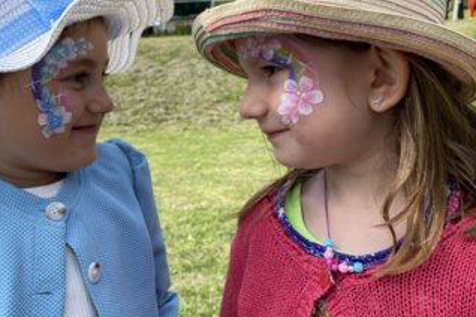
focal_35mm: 34
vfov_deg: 38.7
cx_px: 190
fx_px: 450
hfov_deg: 55.4
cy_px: 129
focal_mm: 4.25
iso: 32
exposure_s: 1/702
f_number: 1.8
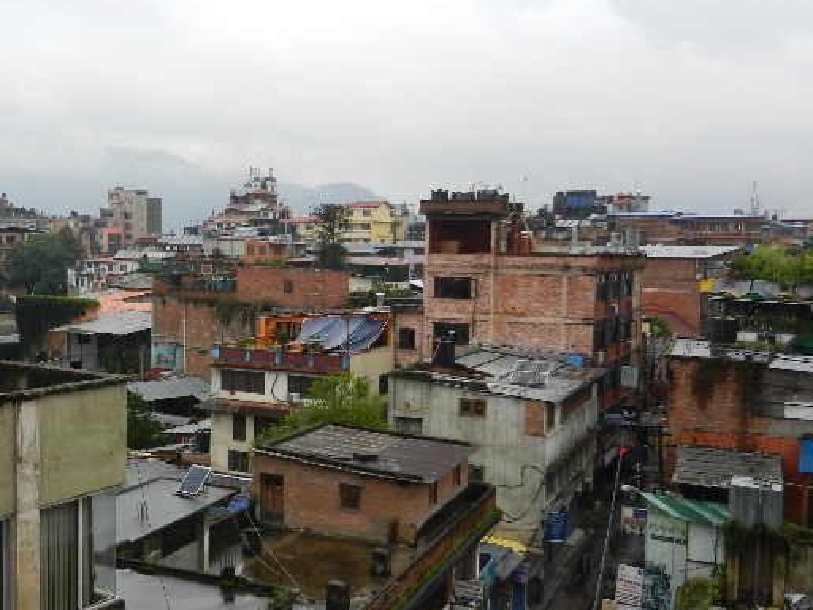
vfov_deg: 36.8
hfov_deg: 47.2
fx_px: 916
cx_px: 277
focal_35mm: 39
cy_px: 314
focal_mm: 4.5
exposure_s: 1/320
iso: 160
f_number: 3.5
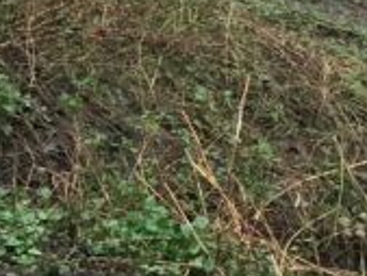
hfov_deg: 10.9
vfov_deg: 8.4
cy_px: 217
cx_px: -150
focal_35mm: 176
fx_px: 1867
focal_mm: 4.15
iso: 40
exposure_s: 1/33
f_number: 2.2
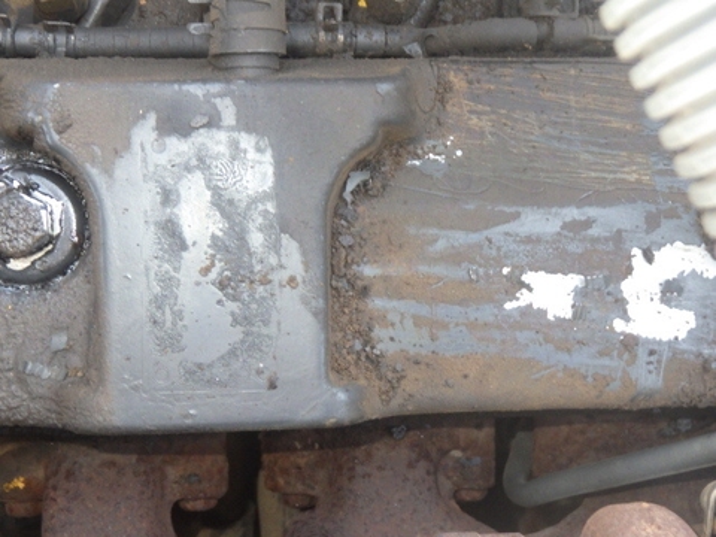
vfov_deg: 28.6
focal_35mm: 51
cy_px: 268
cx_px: 358
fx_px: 1055
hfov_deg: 37.5
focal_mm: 9.1
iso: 1000
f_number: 4.4
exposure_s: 1/60
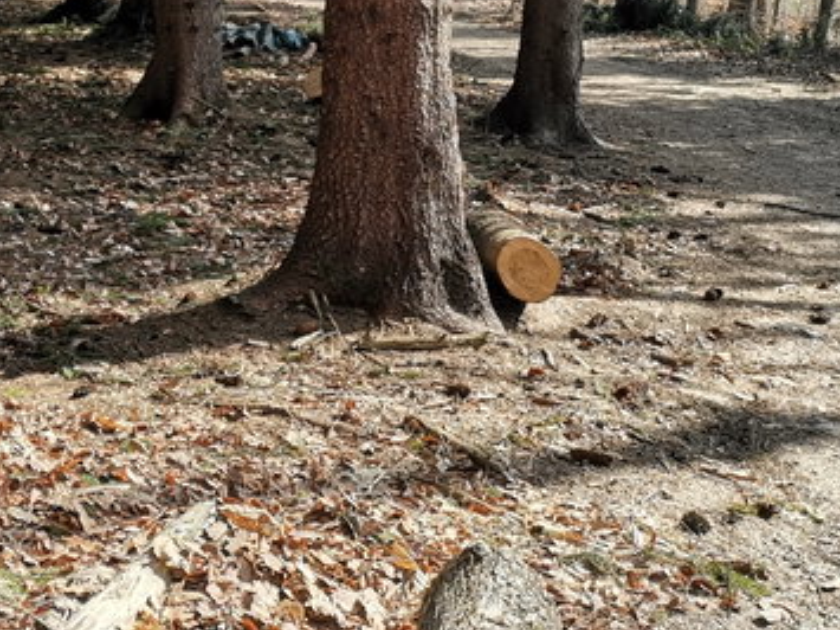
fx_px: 1601
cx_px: -19
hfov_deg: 27.5
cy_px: 8
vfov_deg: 21.5
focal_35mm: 66
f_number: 1.8
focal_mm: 4.75
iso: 50
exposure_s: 1/684
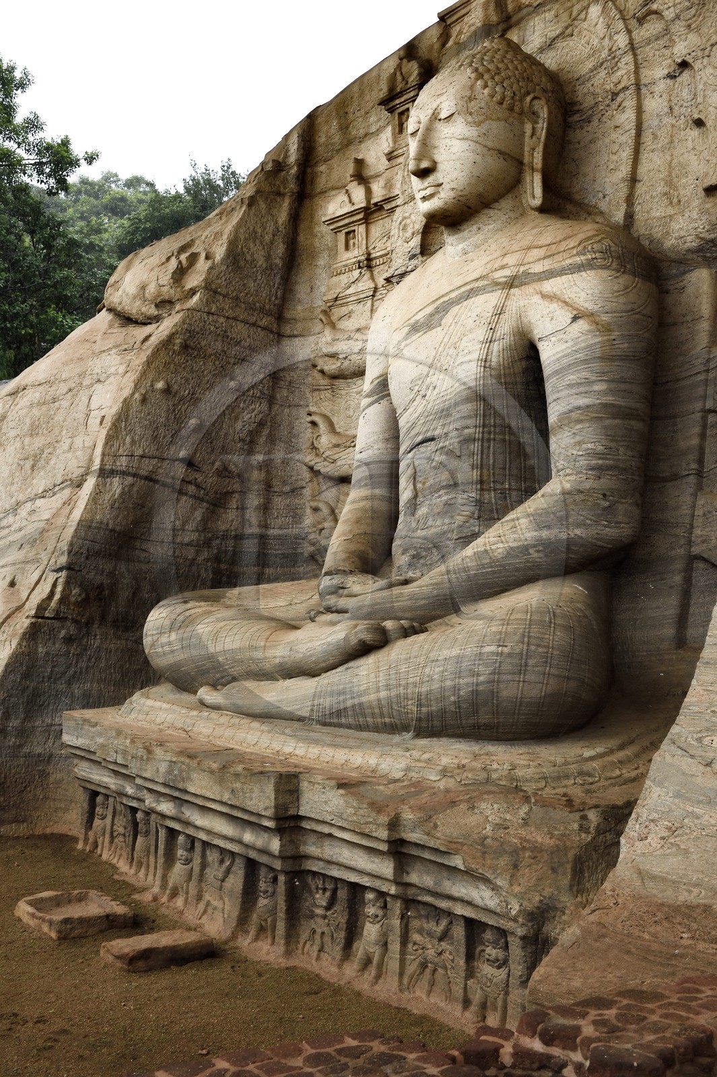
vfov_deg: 41.1
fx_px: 1435
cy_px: 538
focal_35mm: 48
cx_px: 358
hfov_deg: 28.0
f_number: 11
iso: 1600
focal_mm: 48
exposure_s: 1/80
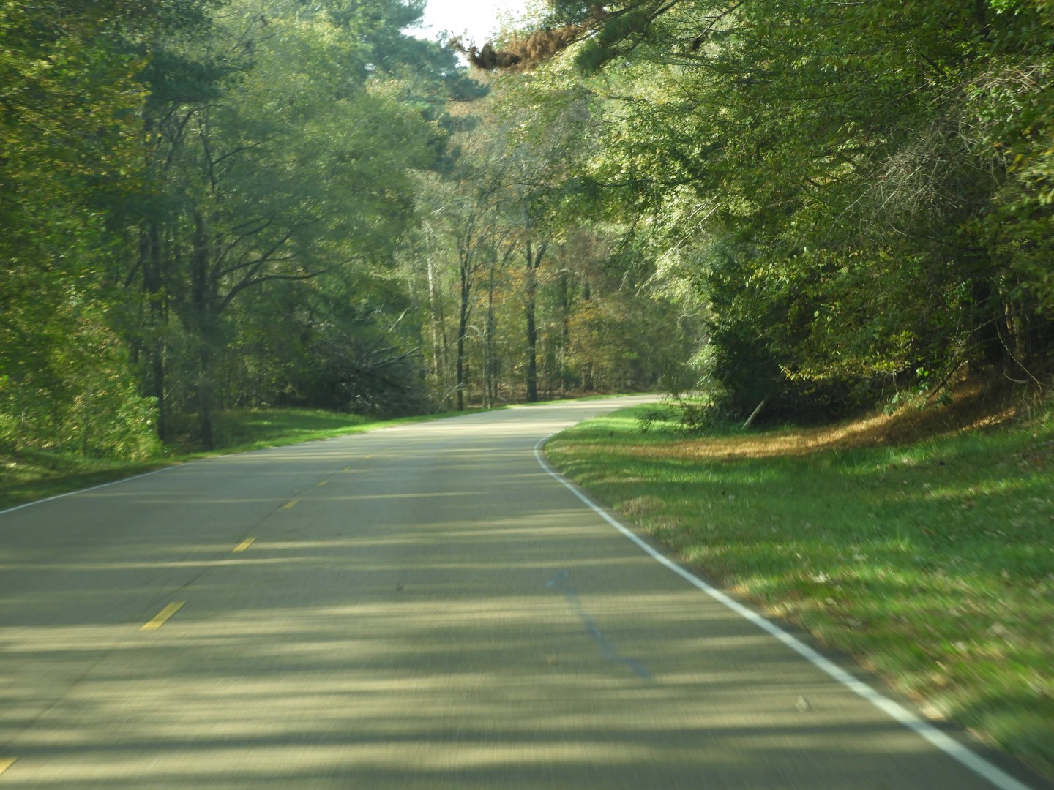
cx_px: 527
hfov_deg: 13.2
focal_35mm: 150
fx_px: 4567
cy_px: 395
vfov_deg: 9.9
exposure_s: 1/60
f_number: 5.2
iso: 100
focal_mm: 26.9
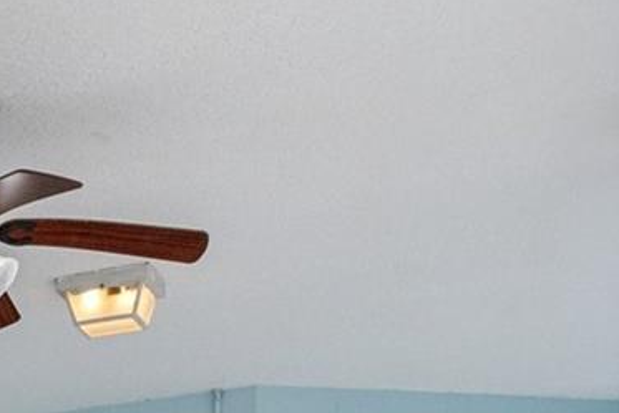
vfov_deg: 13.5
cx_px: -574
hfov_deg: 17.3
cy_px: 768
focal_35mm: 90
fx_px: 1548
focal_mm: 14
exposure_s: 1/15
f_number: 8
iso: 320
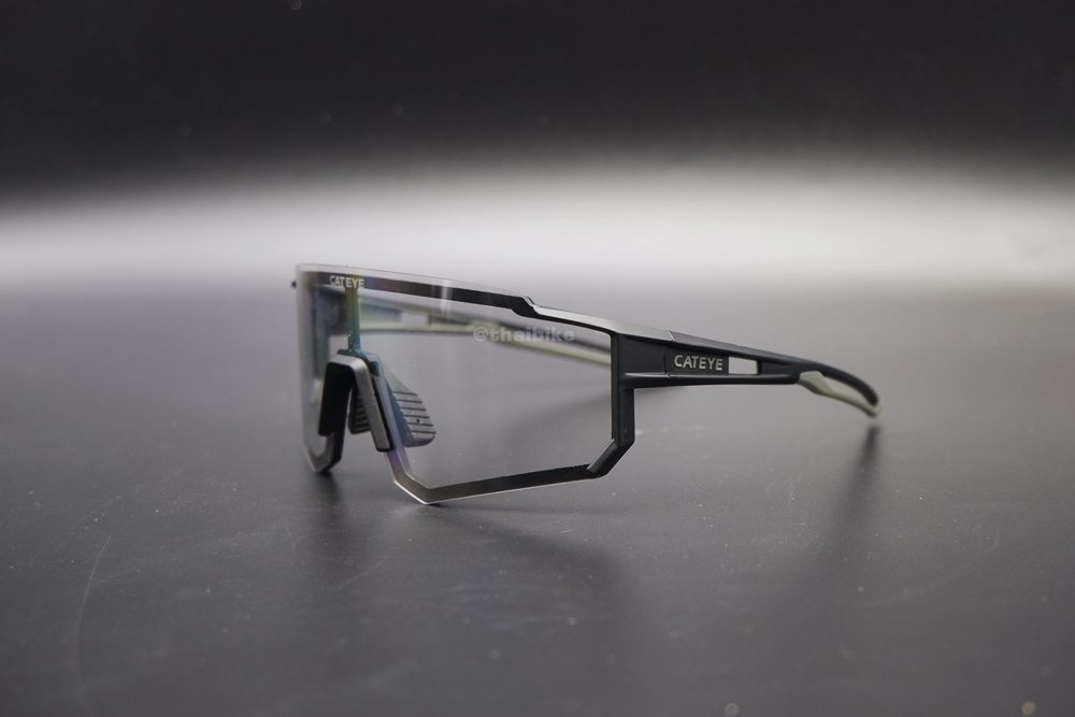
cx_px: 538
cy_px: 358
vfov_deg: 26.5
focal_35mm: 51
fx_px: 1523
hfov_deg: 38.9
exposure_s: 1/50
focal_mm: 34.3
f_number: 5
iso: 800
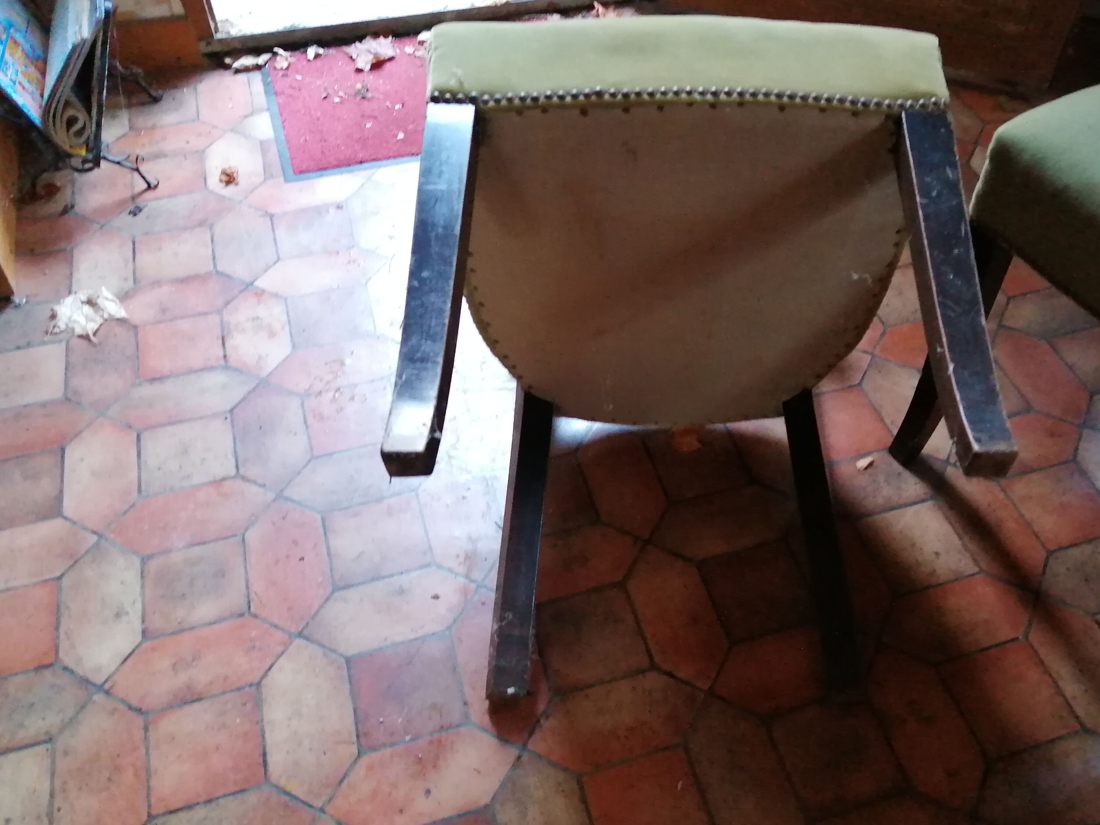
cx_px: 632
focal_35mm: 30
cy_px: 429
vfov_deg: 46.8
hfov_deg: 59.7
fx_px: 953
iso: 320
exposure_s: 1/33.3
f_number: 1.8
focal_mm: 3.46
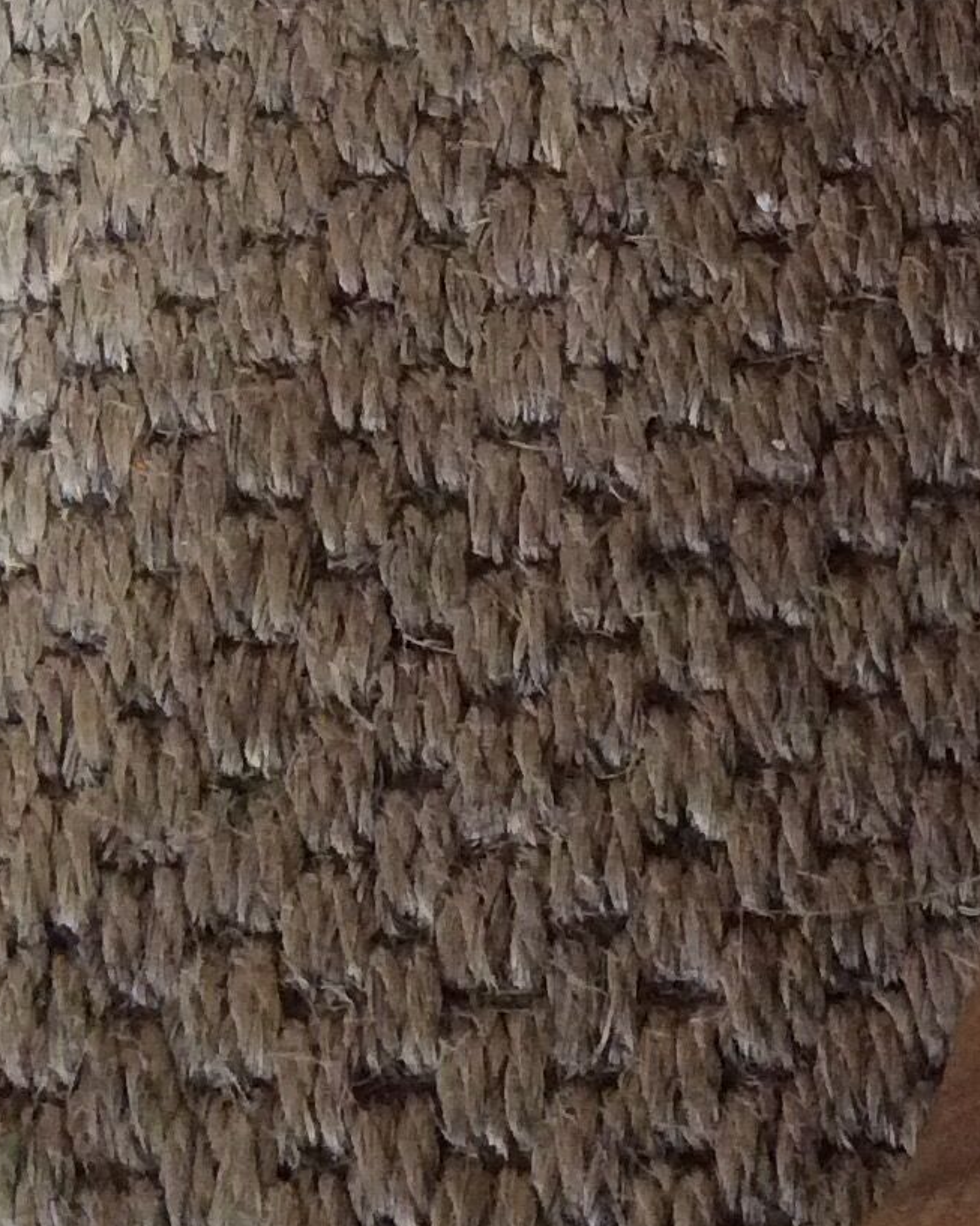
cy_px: 174
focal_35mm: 99
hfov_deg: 15.1
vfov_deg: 19.1
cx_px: 1114
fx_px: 3591
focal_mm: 3.3
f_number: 2.4
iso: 250
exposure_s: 1/25
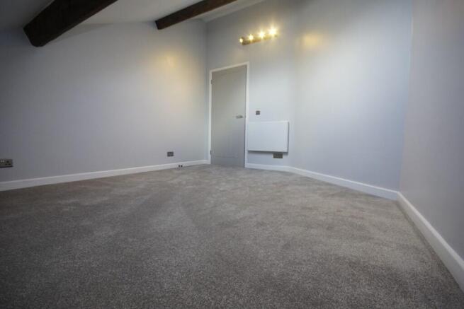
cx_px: 232
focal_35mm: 15
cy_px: 154
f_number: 6.3
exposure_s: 1/60
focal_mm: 10
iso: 800
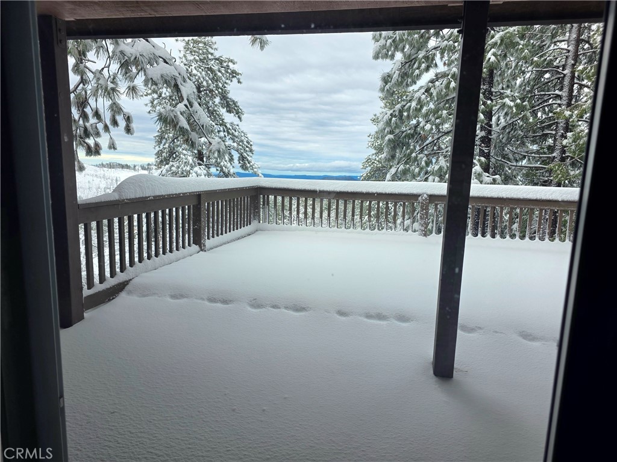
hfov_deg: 73.9
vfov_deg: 58.9
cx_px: 308
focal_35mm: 23
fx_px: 410
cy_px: 231
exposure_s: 1/1429
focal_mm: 6.3
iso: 80
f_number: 1.7
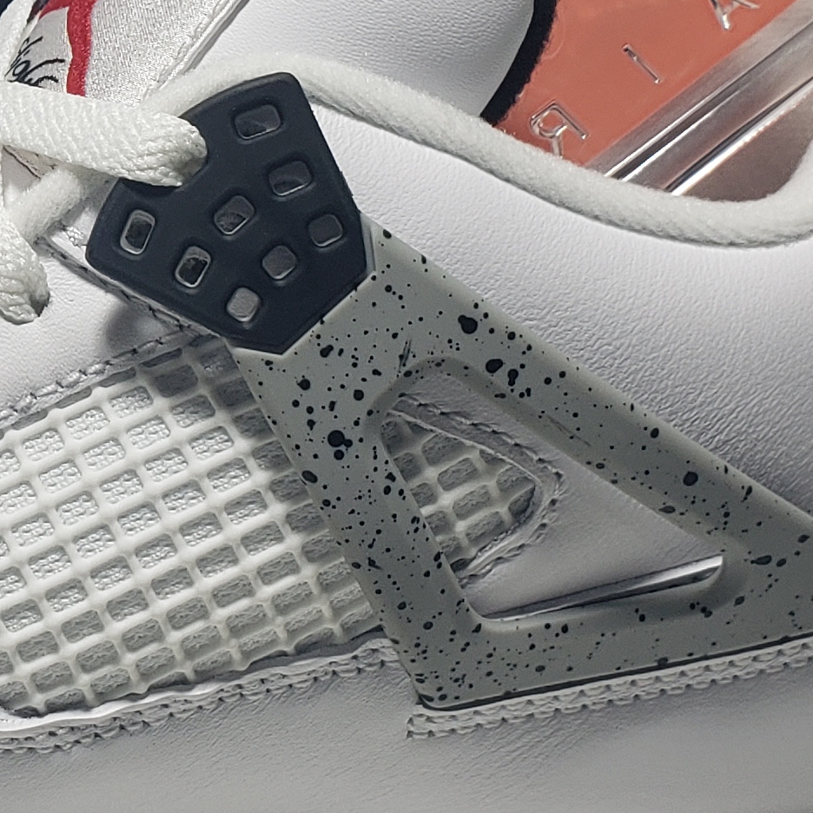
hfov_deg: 16.9
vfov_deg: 17.3
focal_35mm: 99
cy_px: 102
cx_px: -142
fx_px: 2631
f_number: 2.4
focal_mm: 4.3
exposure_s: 1/206
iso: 50
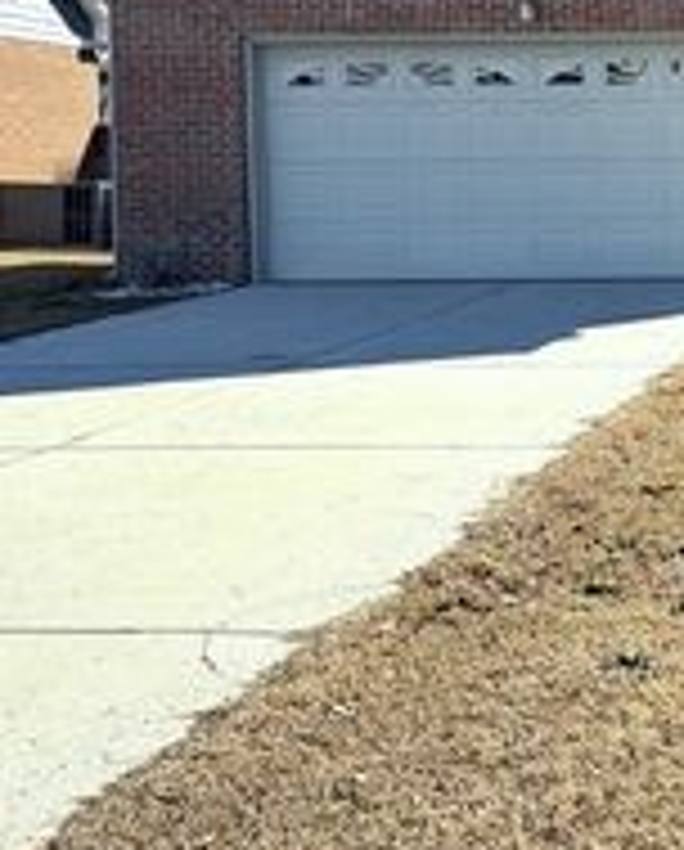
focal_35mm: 67
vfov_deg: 27.8
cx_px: 981
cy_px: 205
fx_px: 1690
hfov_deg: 20.2
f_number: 1.6
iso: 50
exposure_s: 1/1783
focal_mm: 5.96
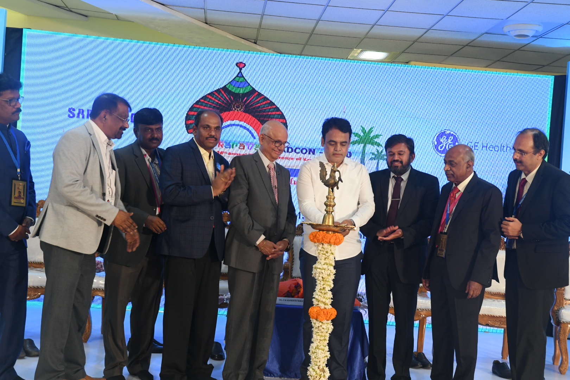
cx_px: 285
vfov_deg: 28.1
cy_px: 190
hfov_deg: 41.1
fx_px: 760
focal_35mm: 48
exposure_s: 1/80
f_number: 5.6
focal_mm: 32
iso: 1800
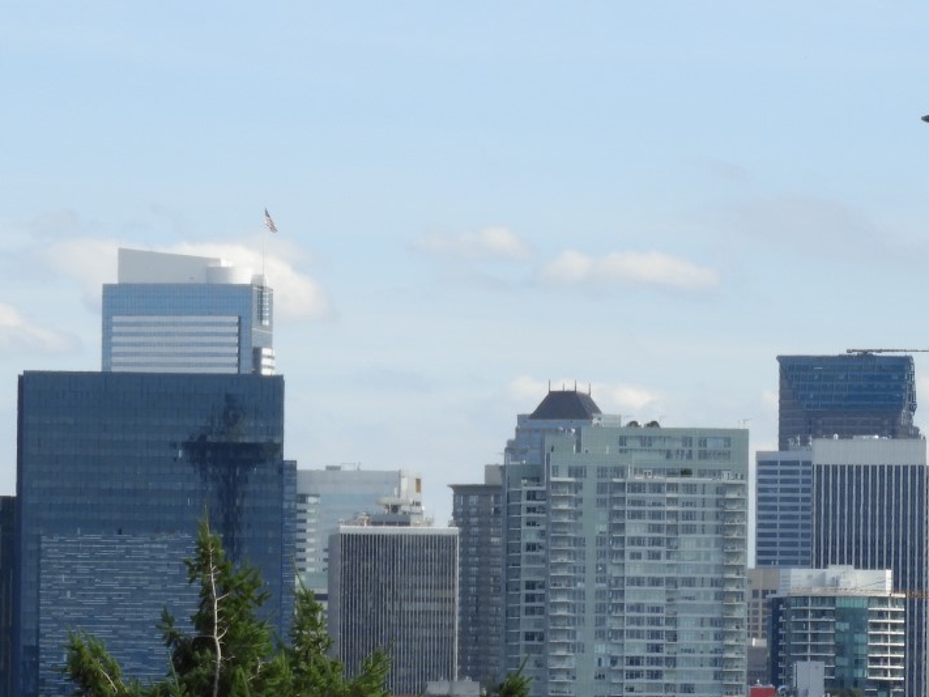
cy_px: 435
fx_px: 8157
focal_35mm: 304
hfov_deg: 6.5
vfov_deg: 4.9
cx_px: 384
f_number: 5.2
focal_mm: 26.9
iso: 100
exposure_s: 1/500
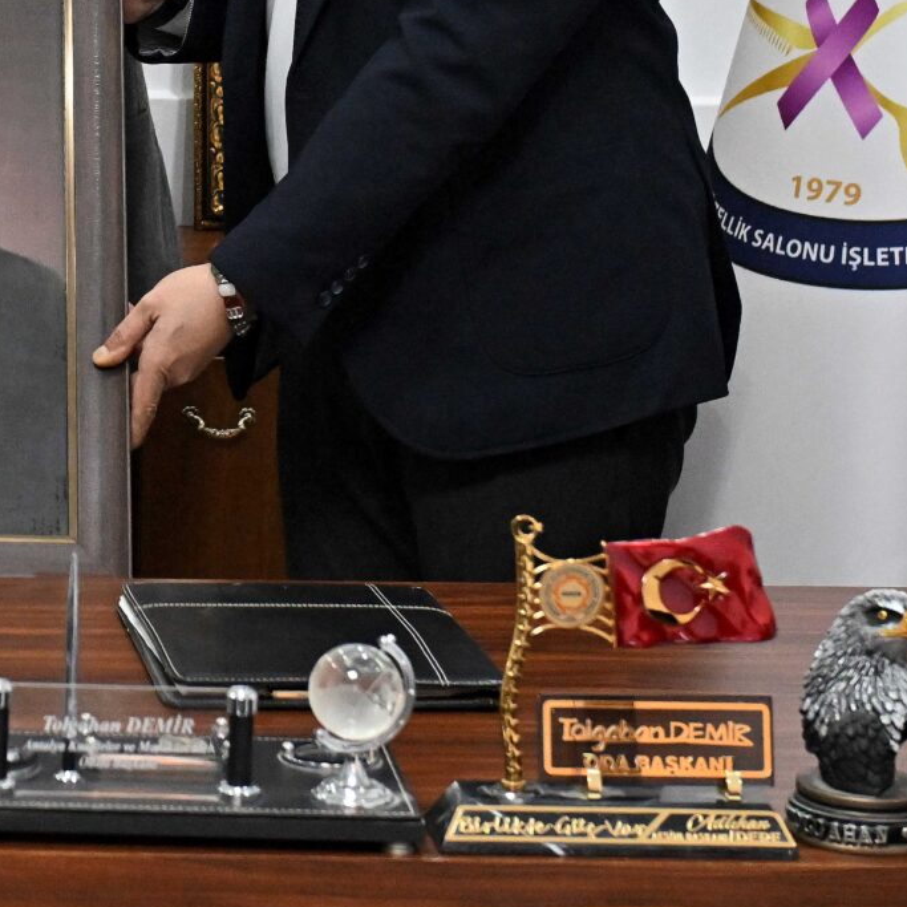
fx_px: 4536
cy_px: -86
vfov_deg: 11.3
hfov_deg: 11.2
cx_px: -199
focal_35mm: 153
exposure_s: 1/160
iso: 3200
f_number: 4
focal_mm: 48
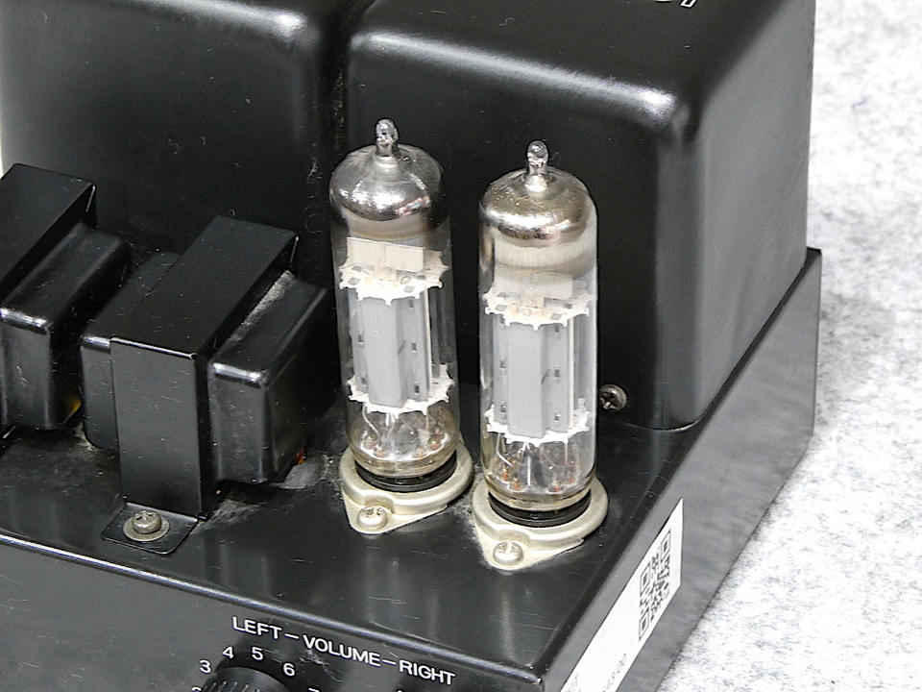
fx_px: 4022
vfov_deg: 9.8
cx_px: 461
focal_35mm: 151
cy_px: 346
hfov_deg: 13.1
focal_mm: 27.1
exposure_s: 1/3.2
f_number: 7.1
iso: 400
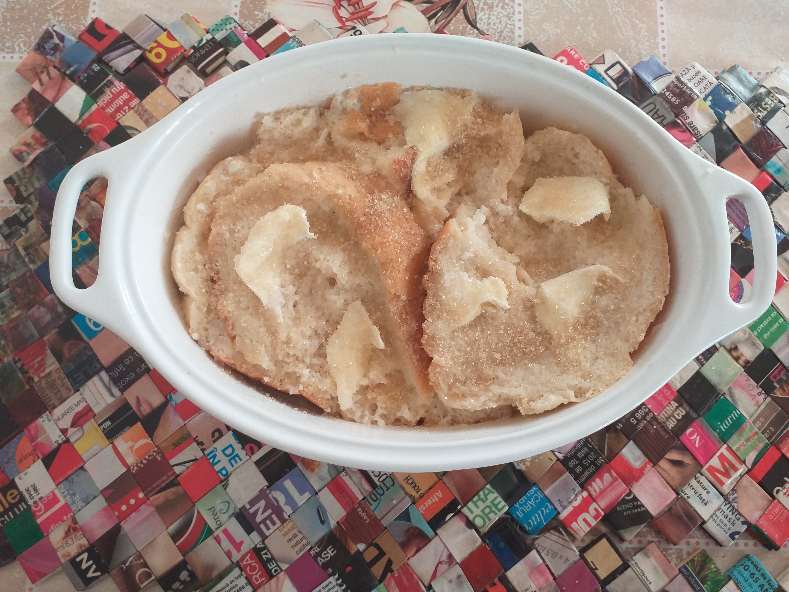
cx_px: 394
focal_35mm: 26
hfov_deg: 67.3
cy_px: 296
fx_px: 593
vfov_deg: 53.1
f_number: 1.9
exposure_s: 1/50
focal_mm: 3.6
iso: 100
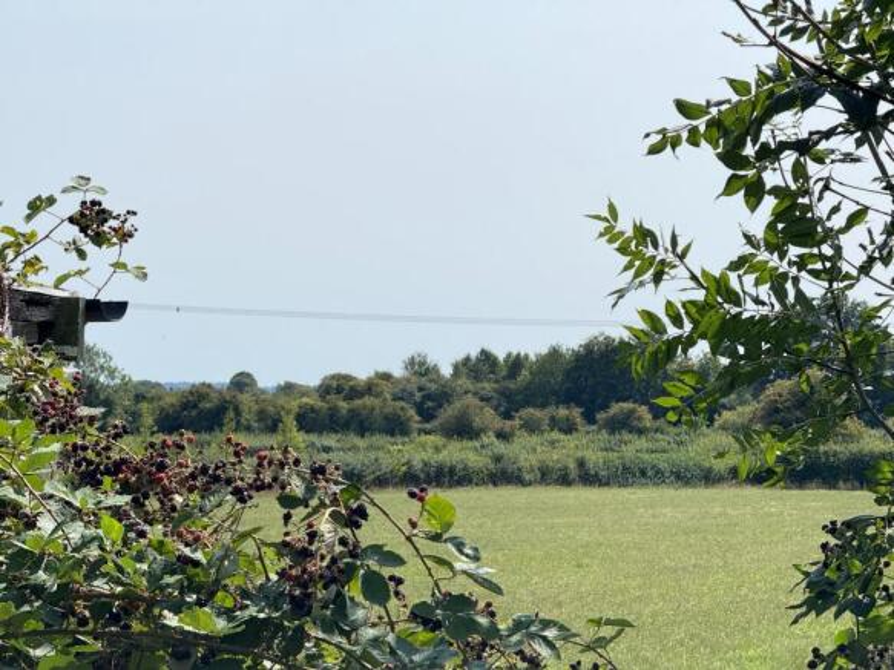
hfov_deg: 16.4
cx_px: 447
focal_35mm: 120
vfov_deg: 12.3
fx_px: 3099
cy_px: 335
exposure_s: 1/1368
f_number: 2.8
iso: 80
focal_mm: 15.66
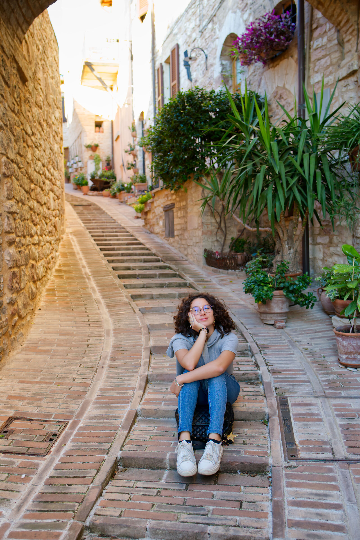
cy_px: 270
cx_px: 180
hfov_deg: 37.8
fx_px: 525
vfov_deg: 54.4
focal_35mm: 35
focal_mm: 35
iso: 640
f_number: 3.5
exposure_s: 1/160
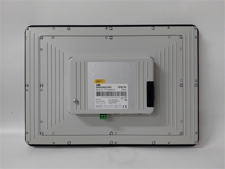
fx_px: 175
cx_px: 112
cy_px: 84
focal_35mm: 27
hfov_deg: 65.3
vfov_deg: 51.4
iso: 321
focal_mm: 3.79
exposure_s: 1/33
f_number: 2
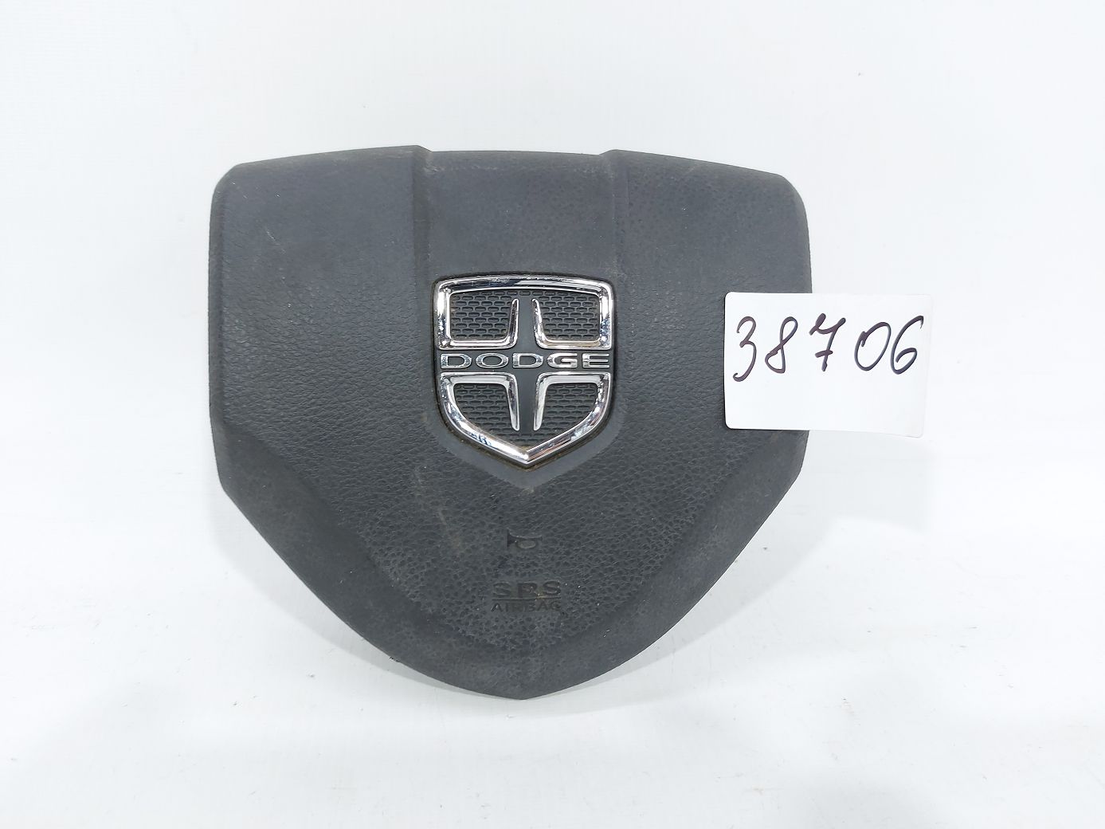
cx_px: 552
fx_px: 766
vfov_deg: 56.8
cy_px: 414
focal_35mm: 24
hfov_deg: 71.6
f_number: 1.8
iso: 80
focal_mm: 5.23
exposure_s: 1/50
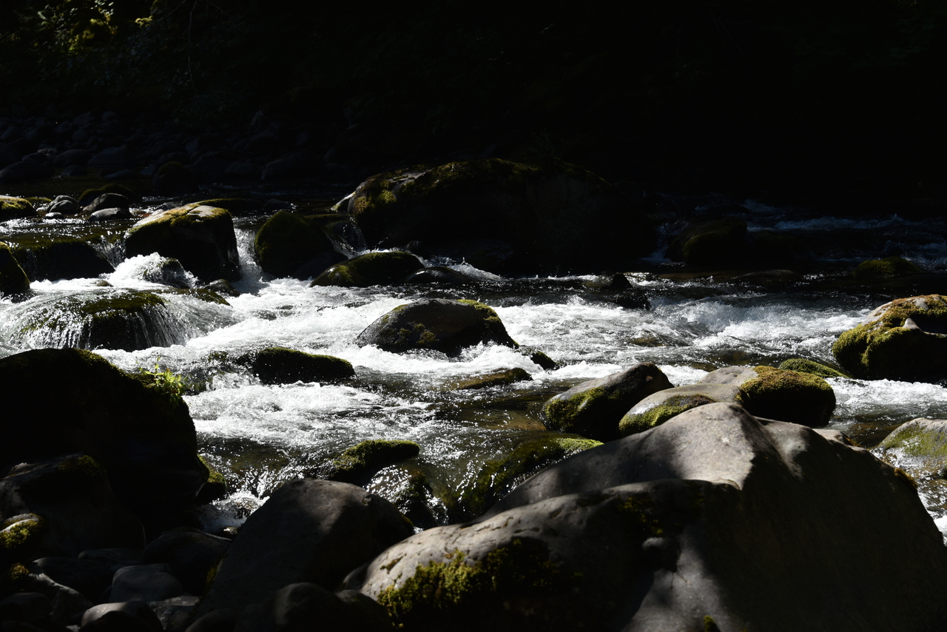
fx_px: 2578
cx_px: 474
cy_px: 316
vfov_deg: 14.0
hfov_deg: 20.8
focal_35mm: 98
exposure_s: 1/250
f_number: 8
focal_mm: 98
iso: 100
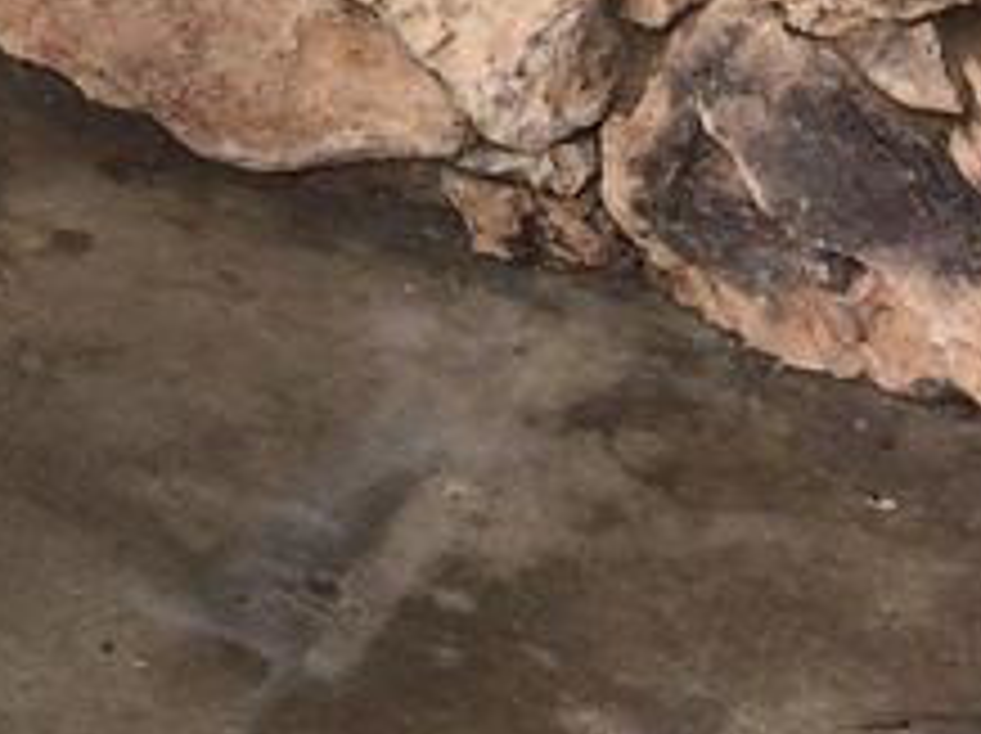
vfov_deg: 11.8
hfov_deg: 13.7
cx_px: -954
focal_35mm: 124
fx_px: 3510
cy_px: -47
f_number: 2.2
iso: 32
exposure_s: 1/1053
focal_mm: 4.12
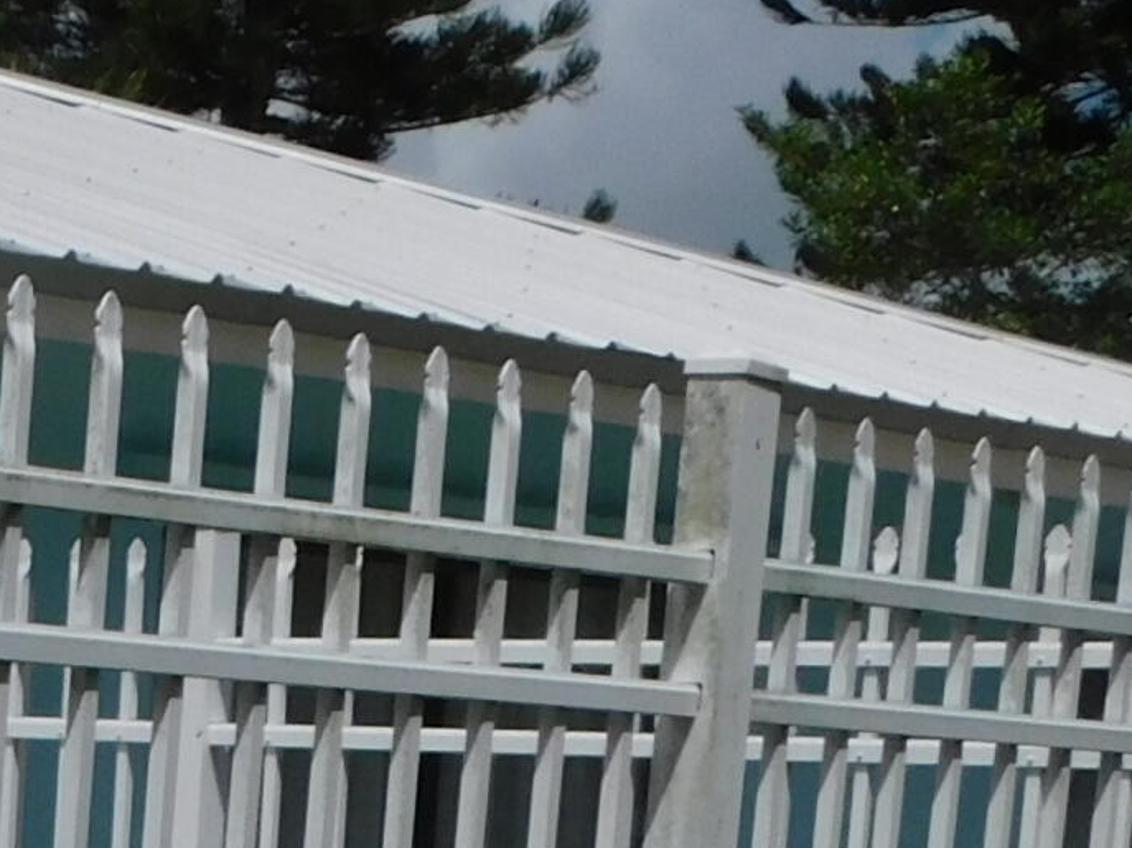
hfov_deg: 13.3
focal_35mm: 131
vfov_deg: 10.8
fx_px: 4283
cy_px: 1354
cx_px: -1015
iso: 125
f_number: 6.4
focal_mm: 5.3
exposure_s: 1/1250
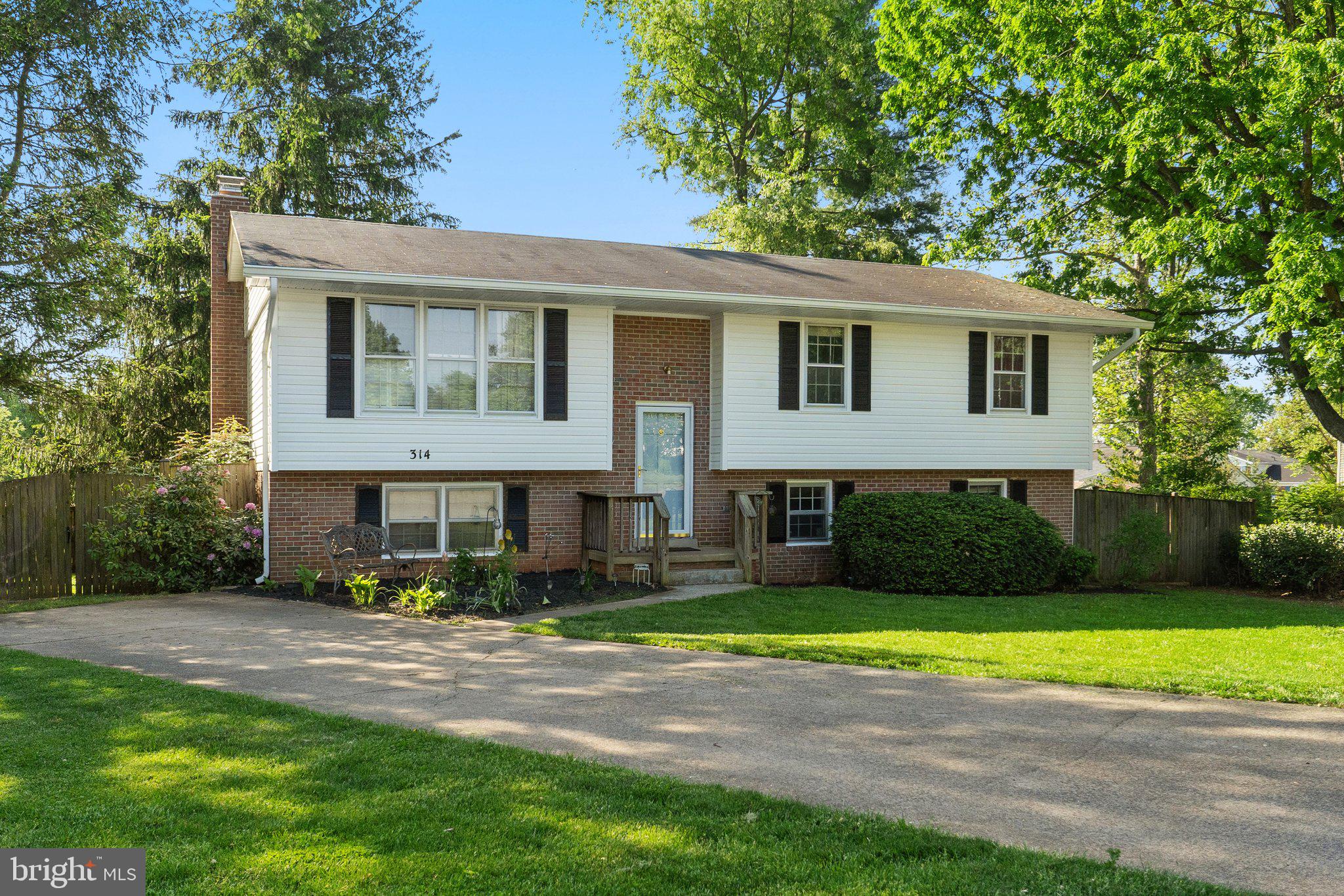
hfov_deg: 61.9
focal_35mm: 30
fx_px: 1120
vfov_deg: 43.6
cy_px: 448
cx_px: 672
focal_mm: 20
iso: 640
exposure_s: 1/500
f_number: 8
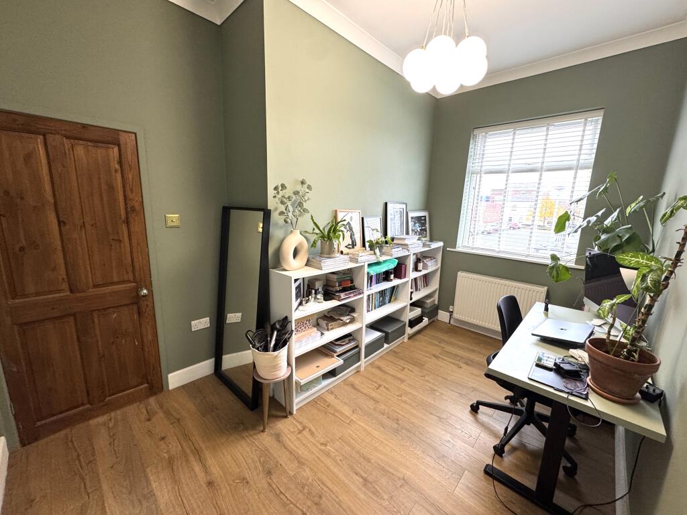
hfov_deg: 102.1
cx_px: 344
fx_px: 278
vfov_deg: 85.7
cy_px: 258
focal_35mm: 14
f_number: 2.2
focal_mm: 2.22
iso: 200
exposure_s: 1/50
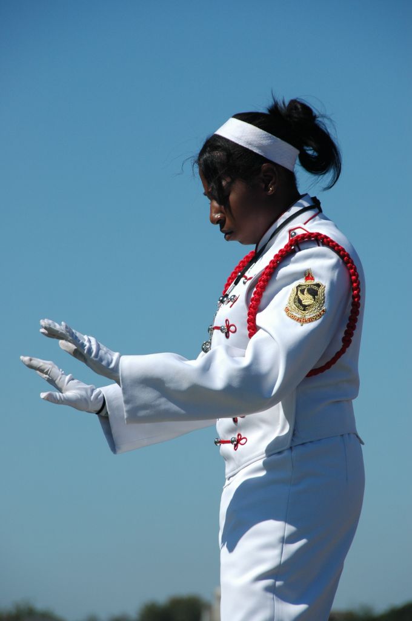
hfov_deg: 4.6
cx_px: 206
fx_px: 5164
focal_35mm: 300
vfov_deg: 6.9
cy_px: 310
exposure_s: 1/1000
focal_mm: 200
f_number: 8
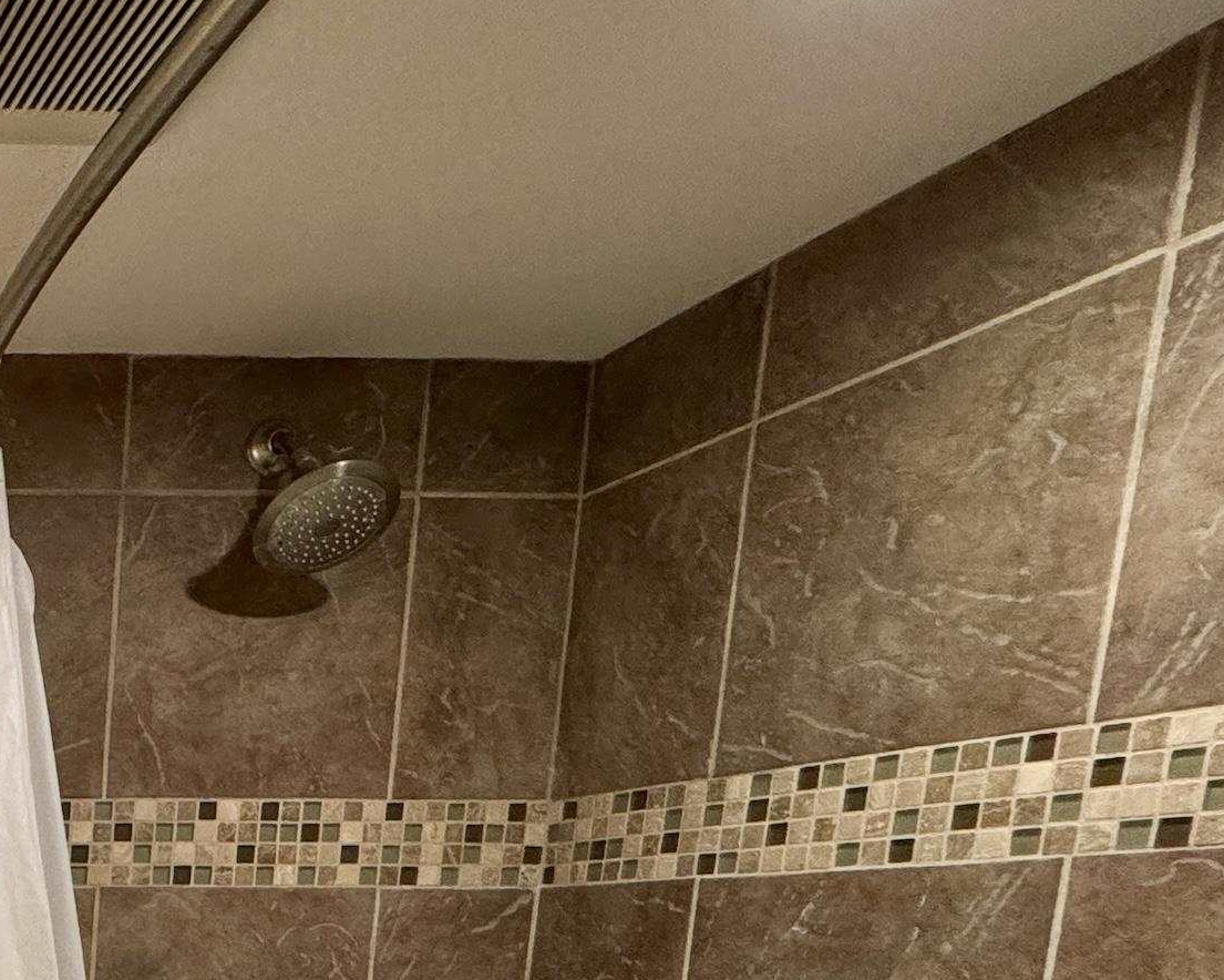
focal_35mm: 38
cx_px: -450
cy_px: 1177
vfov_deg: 32.4
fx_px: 1377
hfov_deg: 32.5
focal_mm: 2.22
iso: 250
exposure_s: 1/60
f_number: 2.2
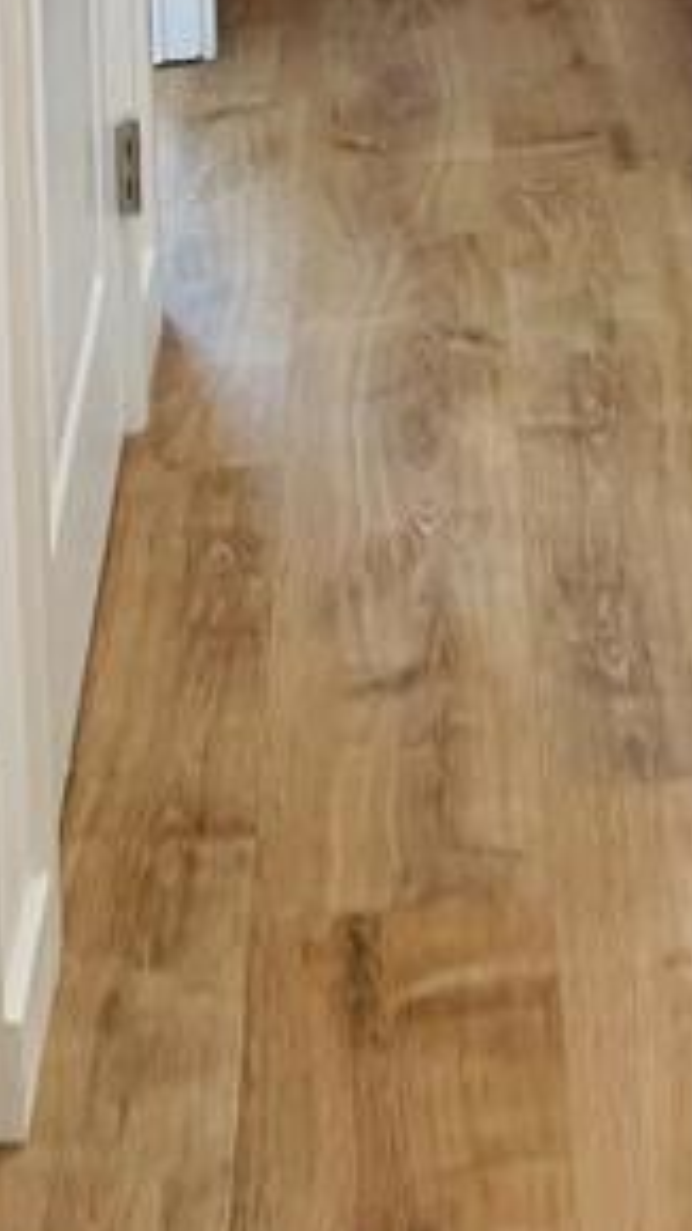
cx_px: 828
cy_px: -480
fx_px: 3264
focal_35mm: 100
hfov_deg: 11.8
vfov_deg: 19.3
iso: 80
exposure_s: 1/60
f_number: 1.6
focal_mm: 4.2
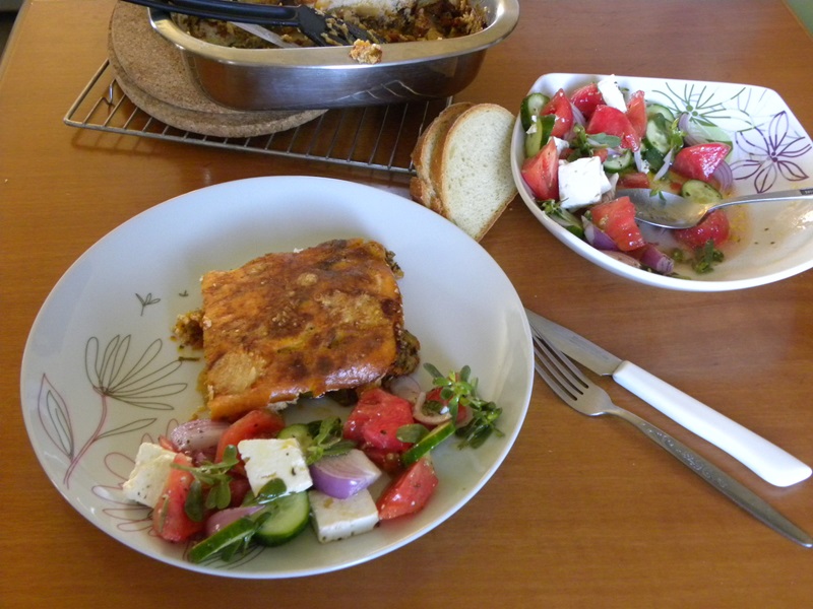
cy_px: 304
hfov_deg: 50.1
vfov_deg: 38.7
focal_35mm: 37
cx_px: 406
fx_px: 869
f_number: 3.2
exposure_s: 1/40
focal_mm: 6.6
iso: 400
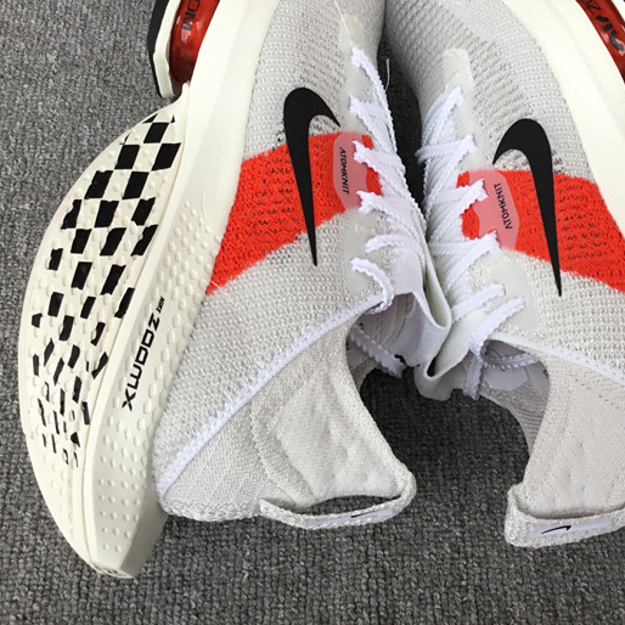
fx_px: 981
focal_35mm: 48
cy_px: 217
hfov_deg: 35.1
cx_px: 402
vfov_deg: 35.1
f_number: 2.4
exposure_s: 1/50
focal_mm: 3.3
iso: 25
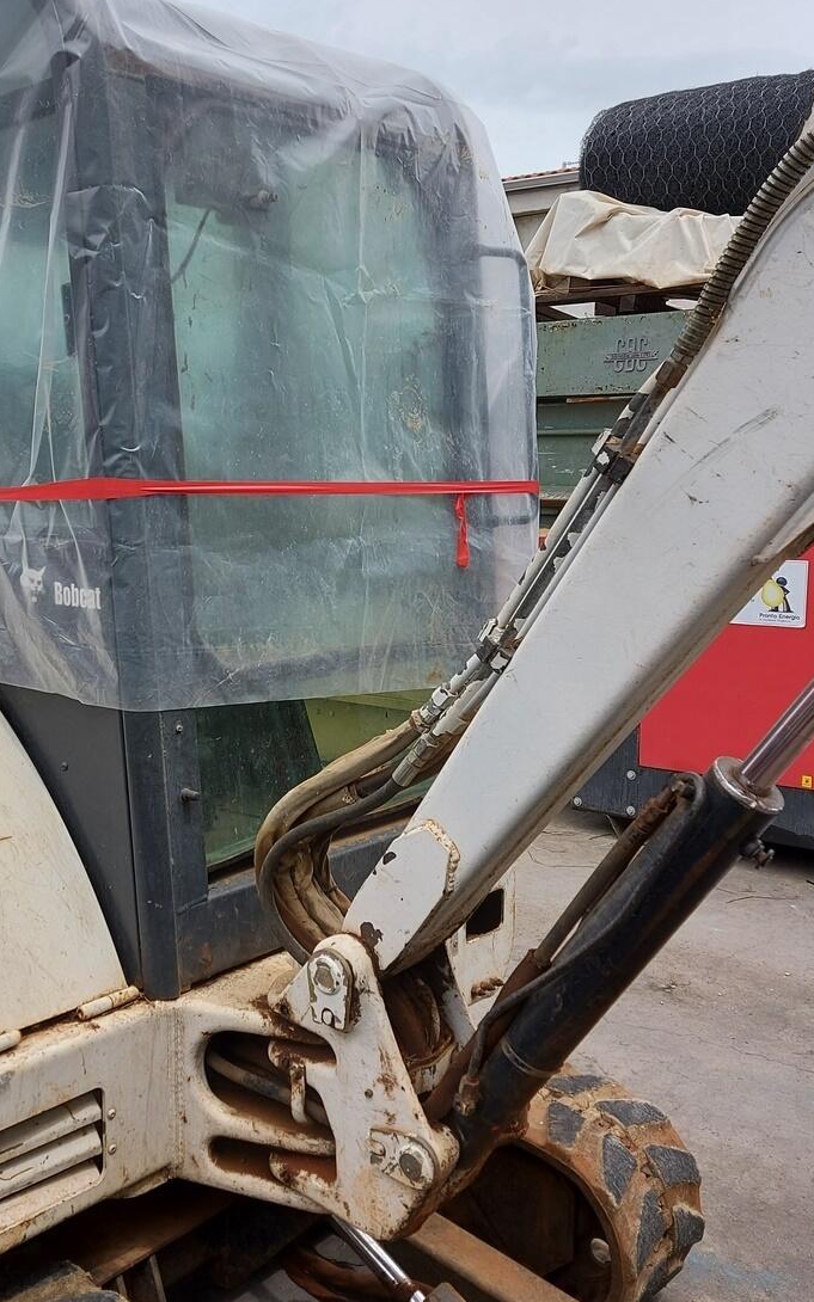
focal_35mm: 35
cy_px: 646
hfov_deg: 35.9
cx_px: 267
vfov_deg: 55.3
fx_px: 1243
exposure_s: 1/926
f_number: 1.8
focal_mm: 5.23
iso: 32
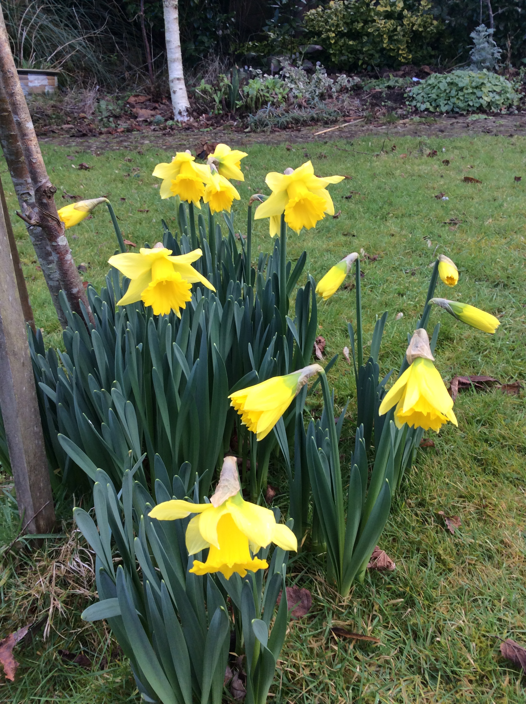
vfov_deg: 56.9
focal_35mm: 32
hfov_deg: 44.1
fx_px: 650
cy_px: 352
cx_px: 263
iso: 32
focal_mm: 3.3
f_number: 2.4
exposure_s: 1/116
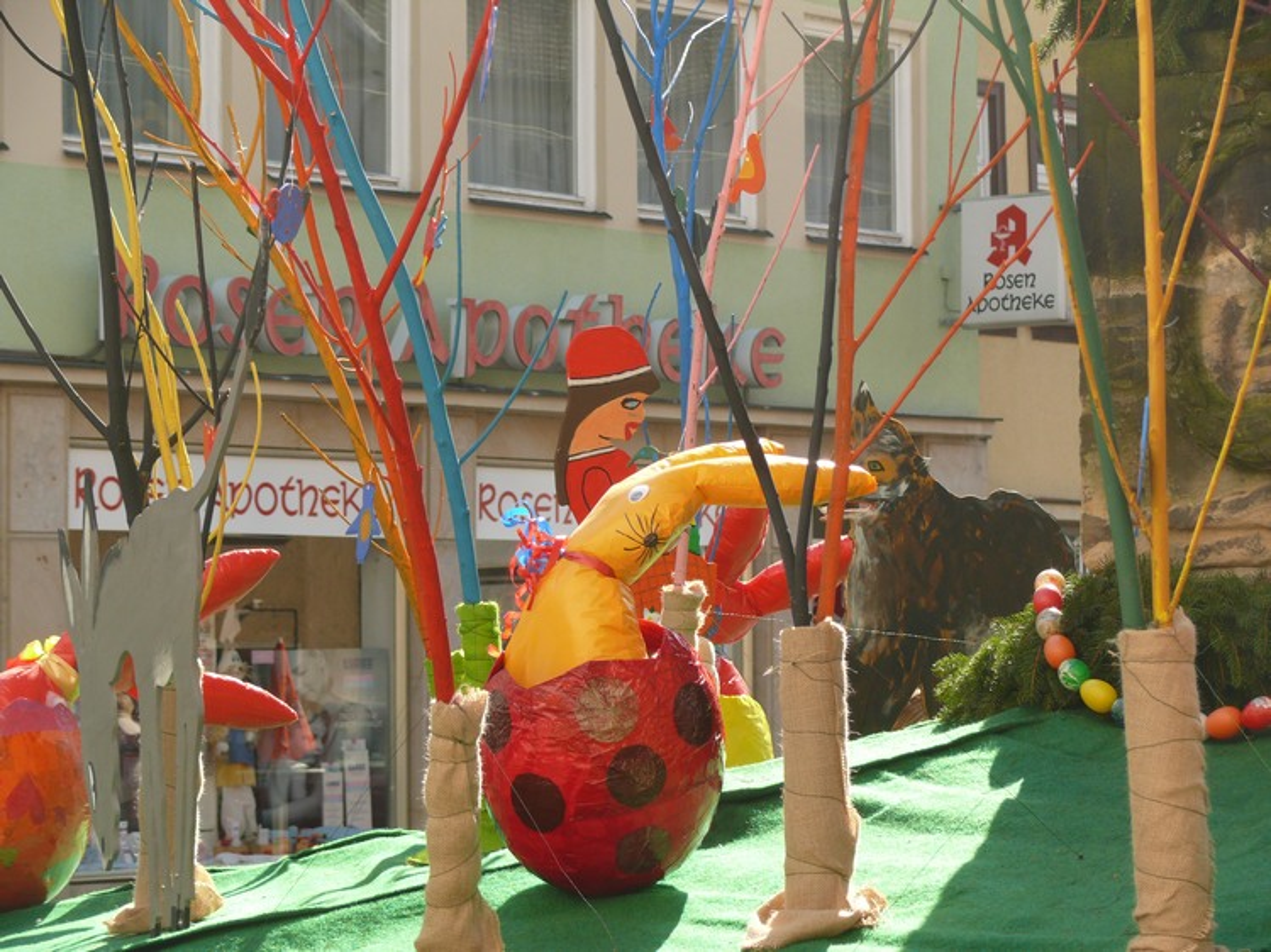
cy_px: 476
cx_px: 636
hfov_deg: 16.3
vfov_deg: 12.2
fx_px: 4441
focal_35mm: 121
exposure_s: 1/100
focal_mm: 25.5
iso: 100
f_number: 4
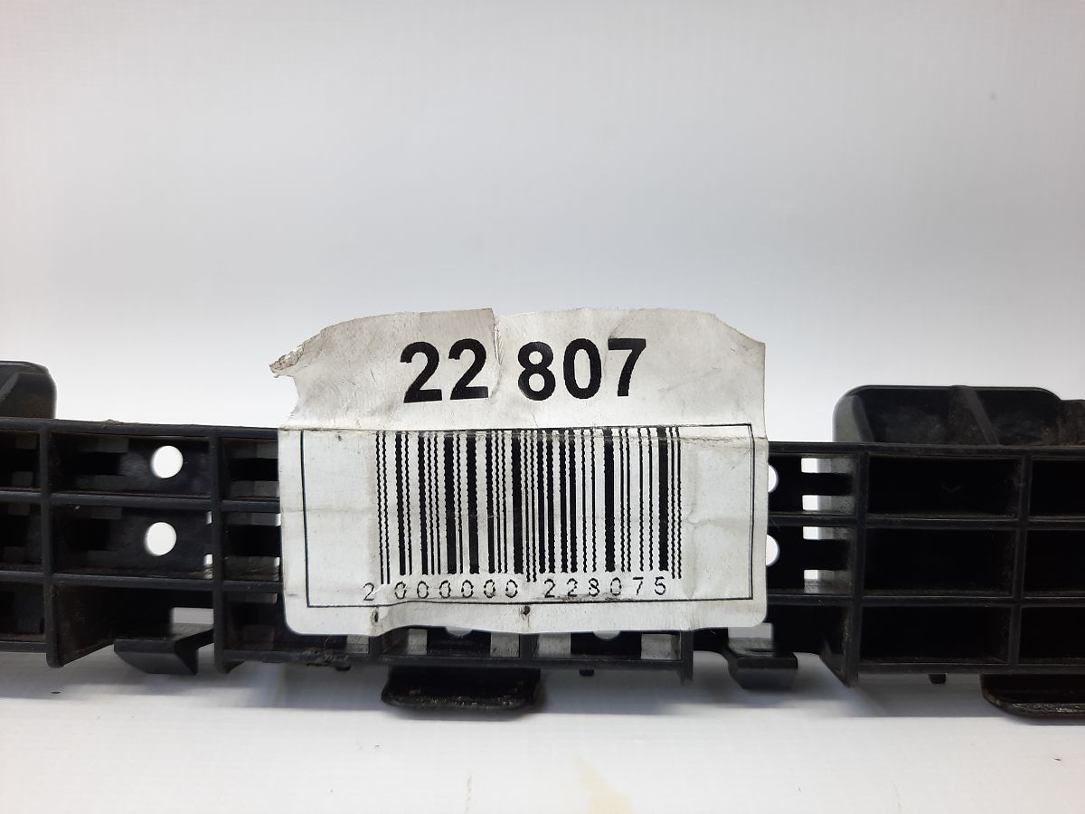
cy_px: 407
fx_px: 784
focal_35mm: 25
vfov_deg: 54.9
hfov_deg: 69.4
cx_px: 542
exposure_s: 1/50
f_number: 2
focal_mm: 4.6
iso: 64
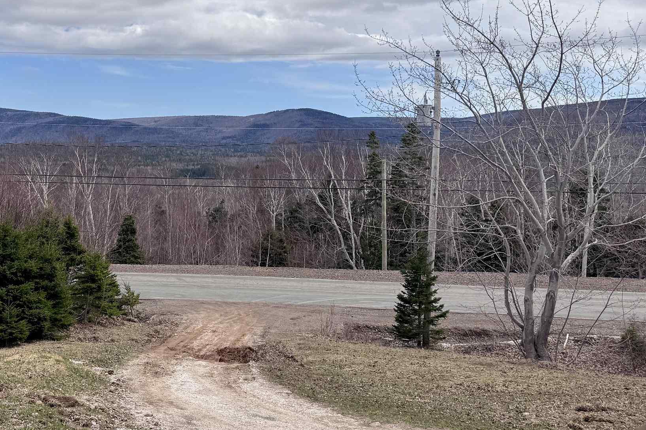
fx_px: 843
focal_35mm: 47
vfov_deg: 28.5
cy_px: 149
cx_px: 145
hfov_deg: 40.5
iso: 80
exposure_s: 1/9009
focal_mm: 6.76
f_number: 1.78
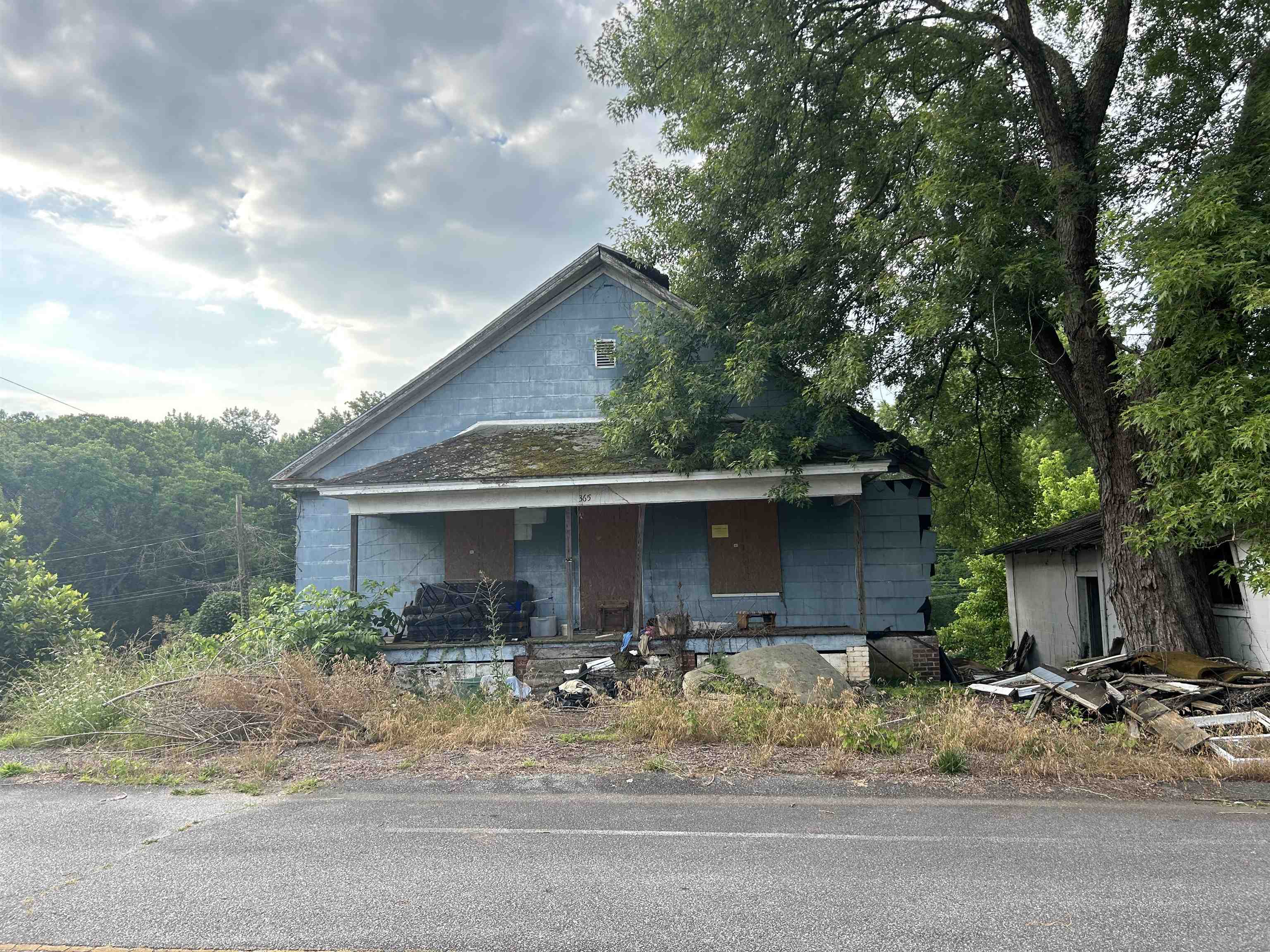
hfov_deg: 67.3
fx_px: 954
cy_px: 476
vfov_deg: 53.1
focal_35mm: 26
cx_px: 635
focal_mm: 5.7
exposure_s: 1/654
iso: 50
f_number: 1.5
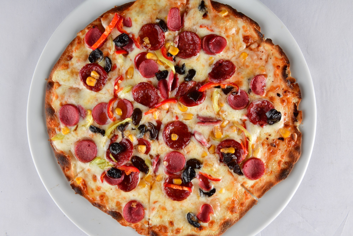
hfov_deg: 58.7
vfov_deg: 41.1
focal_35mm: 32
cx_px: 176
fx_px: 314
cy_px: 118
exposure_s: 1/160
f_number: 22
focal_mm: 32
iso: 80
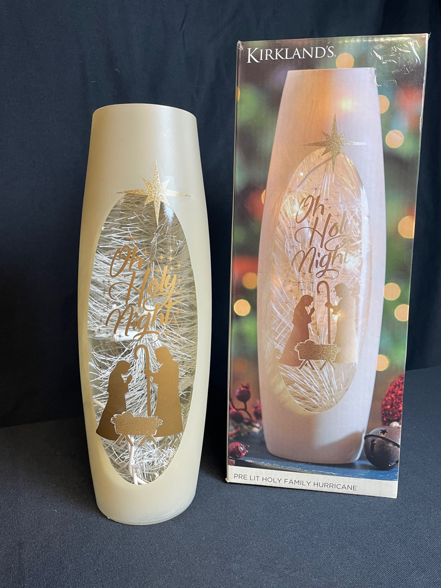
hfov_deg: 53.1
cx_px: 220
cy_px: 294
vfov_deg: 67.3
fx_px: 442
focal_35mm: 26
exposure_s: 1/60
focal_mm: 4.2
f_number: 1.6
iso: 160
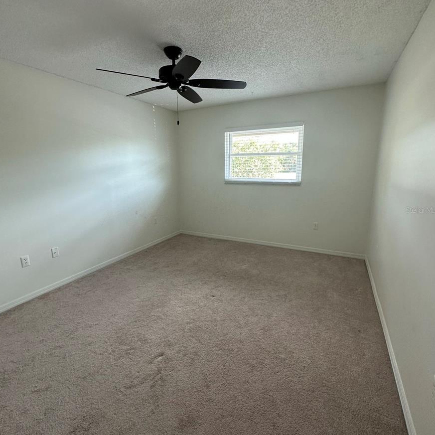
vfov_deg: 83.9
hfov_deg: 84.0
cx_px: 217
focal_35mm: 17
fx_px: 242
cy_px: 210
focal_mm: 2.22
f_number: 2.2
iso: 200
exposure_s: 1/120
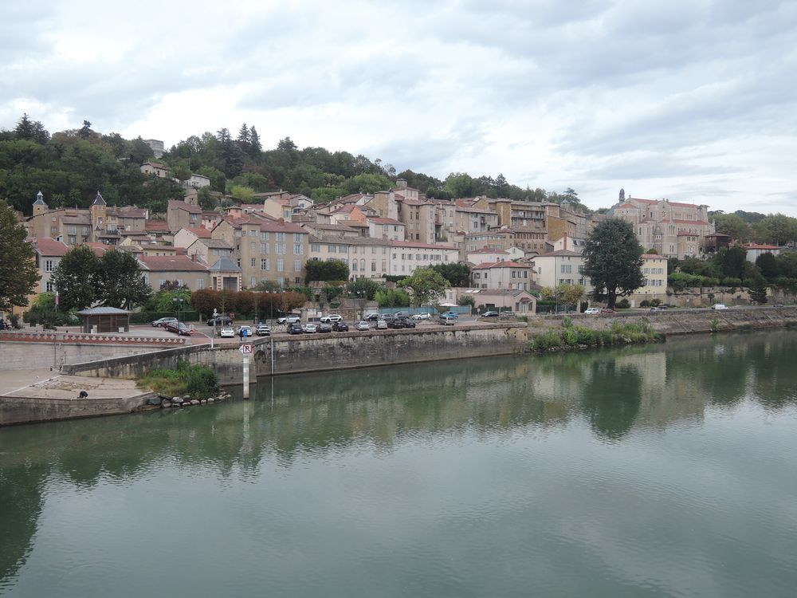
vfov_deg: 45.4
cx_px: 398
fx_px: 714
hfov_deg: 58.4
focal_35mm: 31
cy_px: 299
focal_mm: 6.6
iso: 80
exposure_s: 1/160
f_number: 3.2
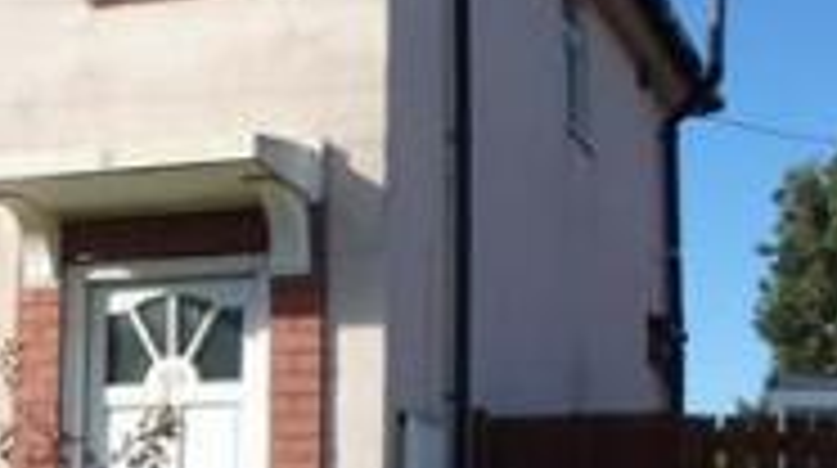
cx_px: 72
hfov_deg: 25.1
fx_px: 1817
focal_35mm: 82
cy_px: 371
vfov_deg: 14.6
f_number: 4
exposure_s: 1/640
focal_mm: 4.3
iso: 100
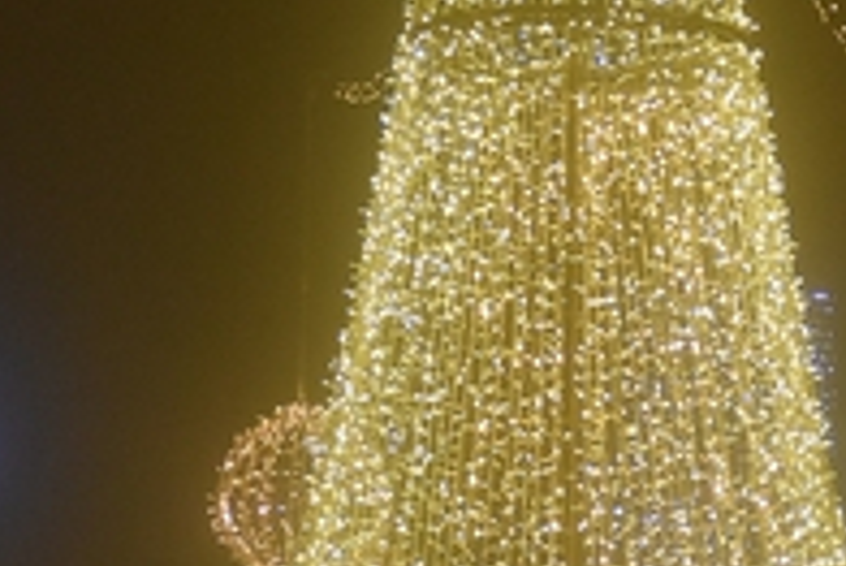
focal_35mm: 428
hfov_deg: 4.8
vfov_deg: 3.2
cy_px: 138
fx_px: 10065
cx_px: 639
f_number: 5
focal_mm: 62
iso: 1000
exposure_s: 1/125
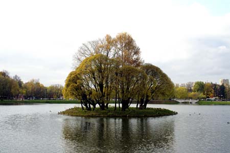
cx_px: 115
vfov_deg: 31.8
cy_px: 76
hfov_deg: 46.4
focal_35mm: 42
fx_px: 268
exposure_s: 1/800
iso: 1600
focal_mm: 28
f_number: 11
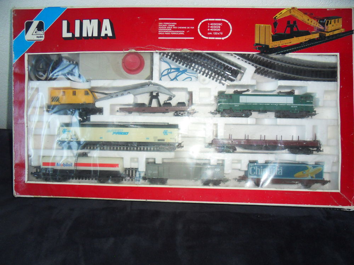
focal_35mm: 24
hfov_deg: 71.6
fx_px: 245
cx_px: 177
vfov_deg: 56.8
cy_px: 132
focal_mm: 4.2
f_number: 3.3
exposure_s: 1/30
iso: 200
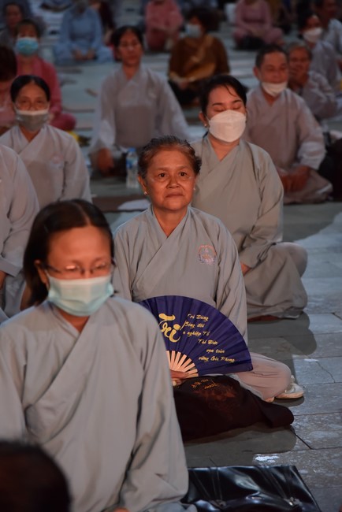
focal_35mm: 120
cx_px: 171
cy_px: 256
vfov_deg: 17.1
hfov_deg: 11.4
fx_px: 1708
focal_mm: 120
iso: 2500
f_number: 4.5
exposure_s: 1/160
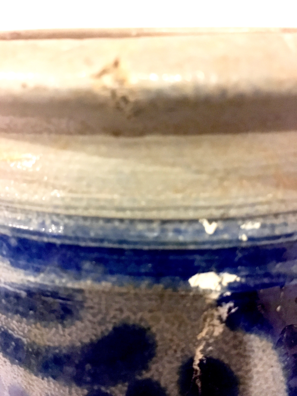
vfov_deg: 61.7
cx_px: 148
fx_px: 332
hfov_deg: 48.2
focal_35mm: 29
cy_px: 198
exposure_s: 1/15
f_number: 2.2
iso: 1000
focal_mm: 4.15
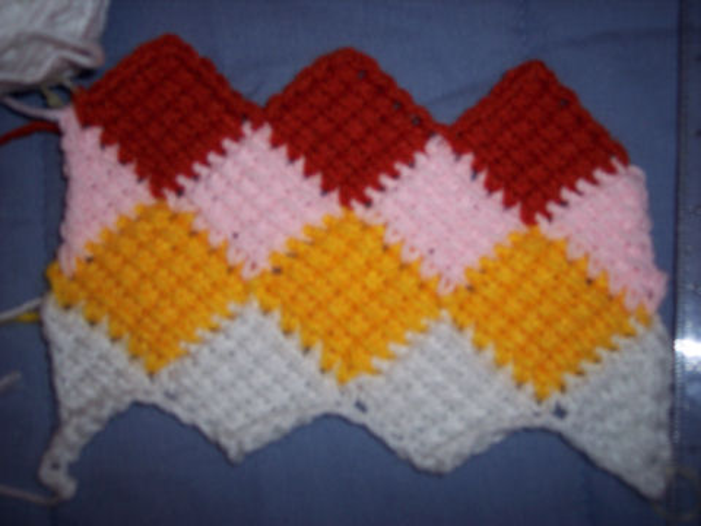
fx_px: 790
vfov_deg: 36.8
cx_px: 350
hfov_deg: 47.9
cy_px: 263
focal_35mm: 39
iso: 100
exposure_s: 1/60
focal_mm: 8
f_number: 2.8
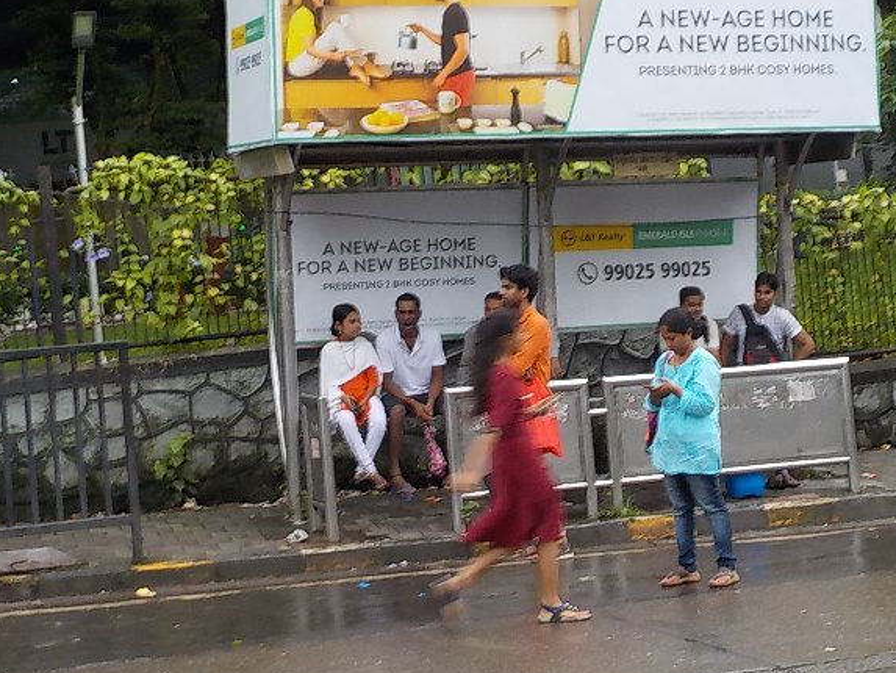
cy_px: 235
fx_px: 2097
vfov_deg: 18.2
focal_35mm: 81
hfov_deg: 24.0
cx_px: 571
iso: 125
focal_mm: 7.9
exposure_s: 1/30
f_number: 4.7
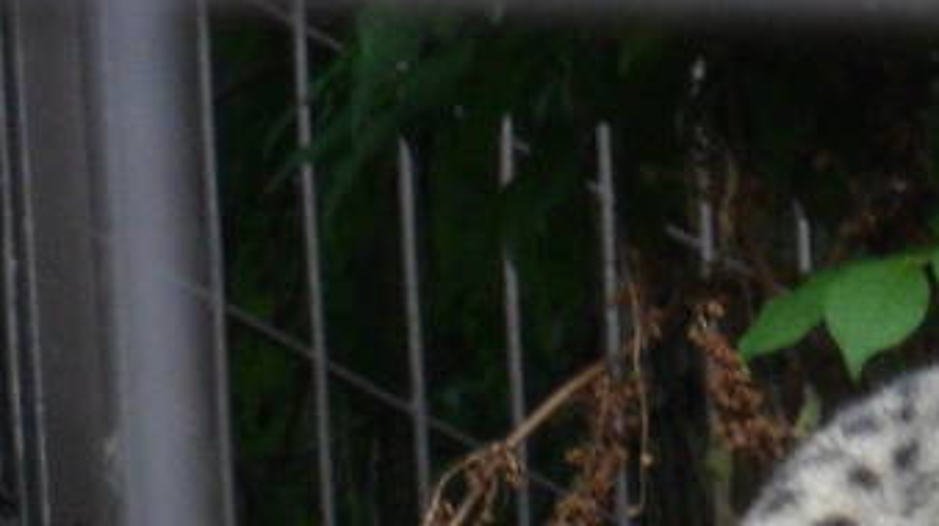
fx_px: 34579
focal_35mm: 1390
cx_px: 1881
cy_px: 947
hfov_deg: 1.6
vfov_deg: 0.9
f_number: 5.9
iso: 100
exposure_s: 1/60
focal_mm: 46.8
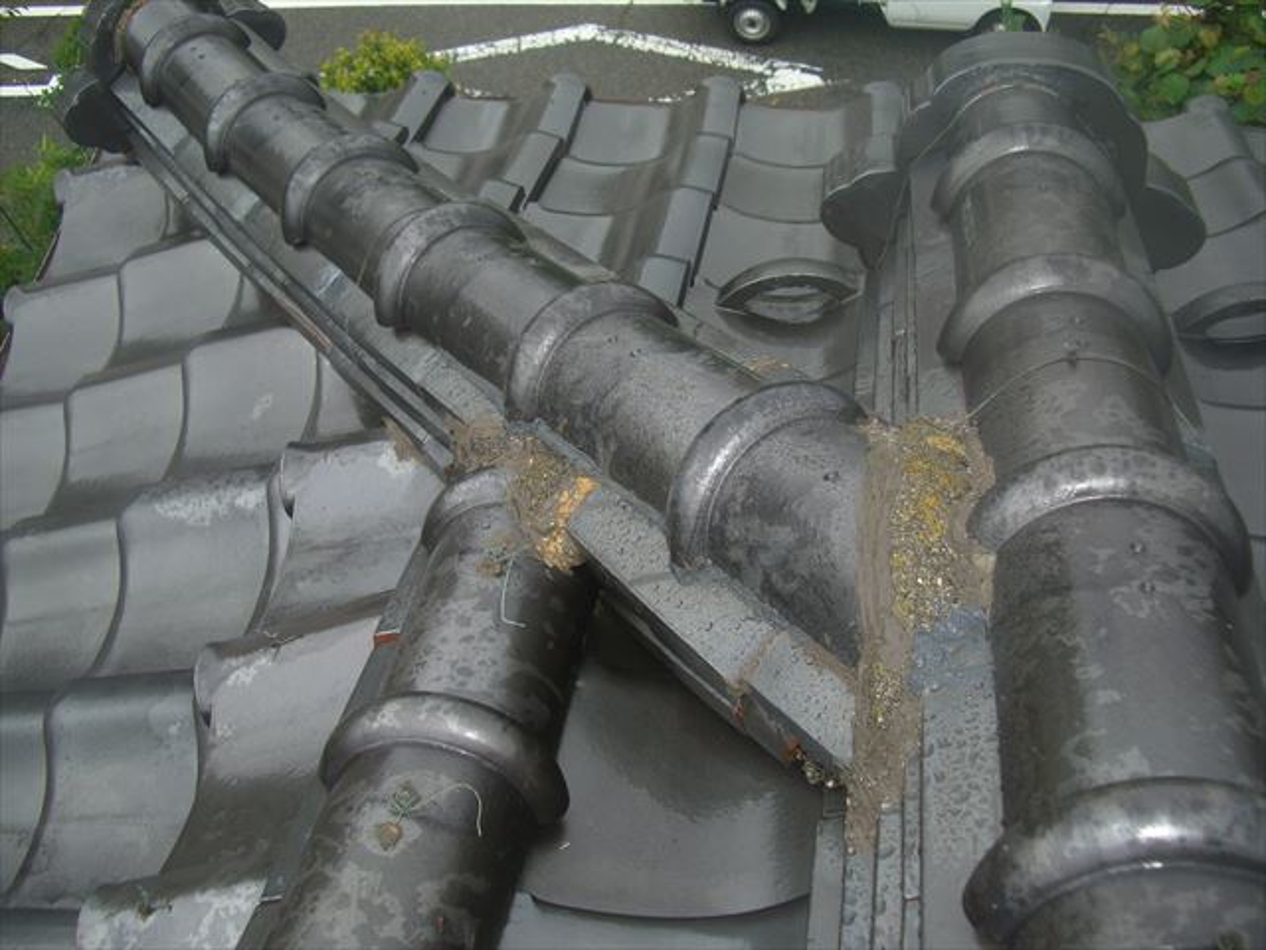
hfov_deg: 49.0
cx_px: 633
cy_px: 475
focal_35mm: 38
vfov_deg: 37.7
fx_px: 1390
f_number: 2.8
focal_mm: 7.9
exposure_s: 1/160
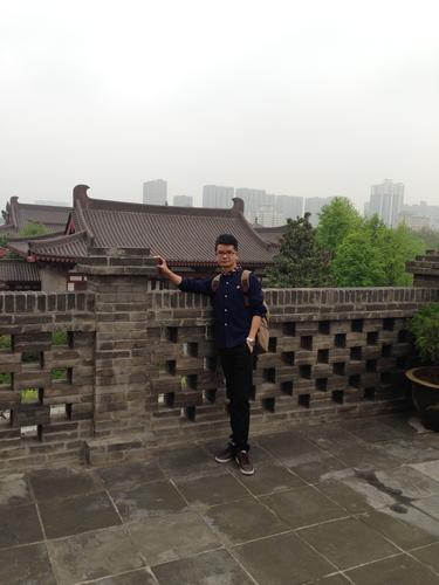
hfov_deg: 42.9
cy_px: 292
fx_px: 558
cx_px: 220
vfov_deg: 55.4
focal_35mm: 33
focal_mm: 4.12
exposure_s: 1/263
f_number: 2.4
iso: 50
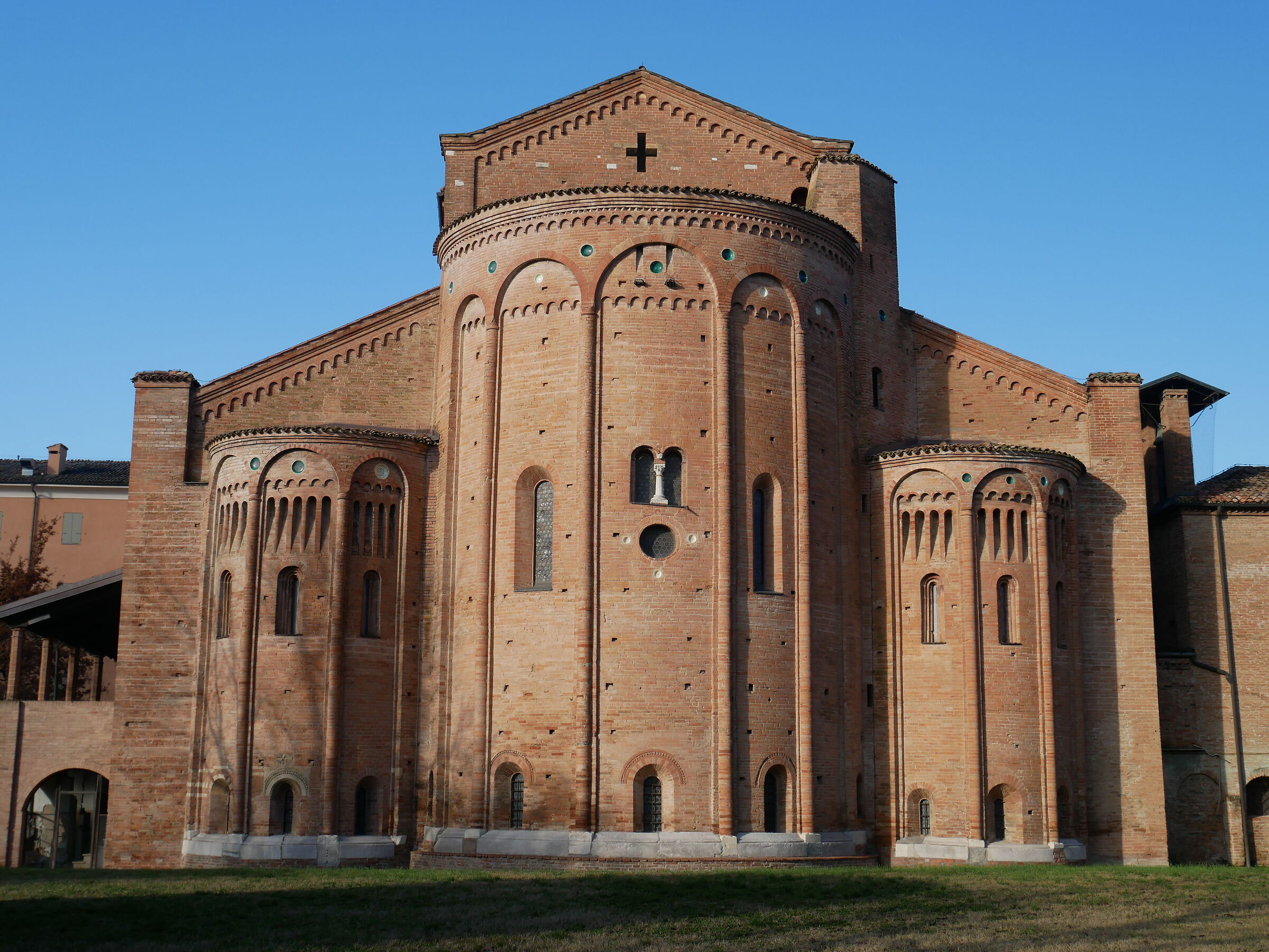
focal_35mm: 42
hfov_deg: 44.8
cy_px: 476
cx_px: 634
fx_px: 1540
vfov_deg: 34.4
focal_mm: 21
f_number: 7.1
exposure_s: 1/200
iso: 200
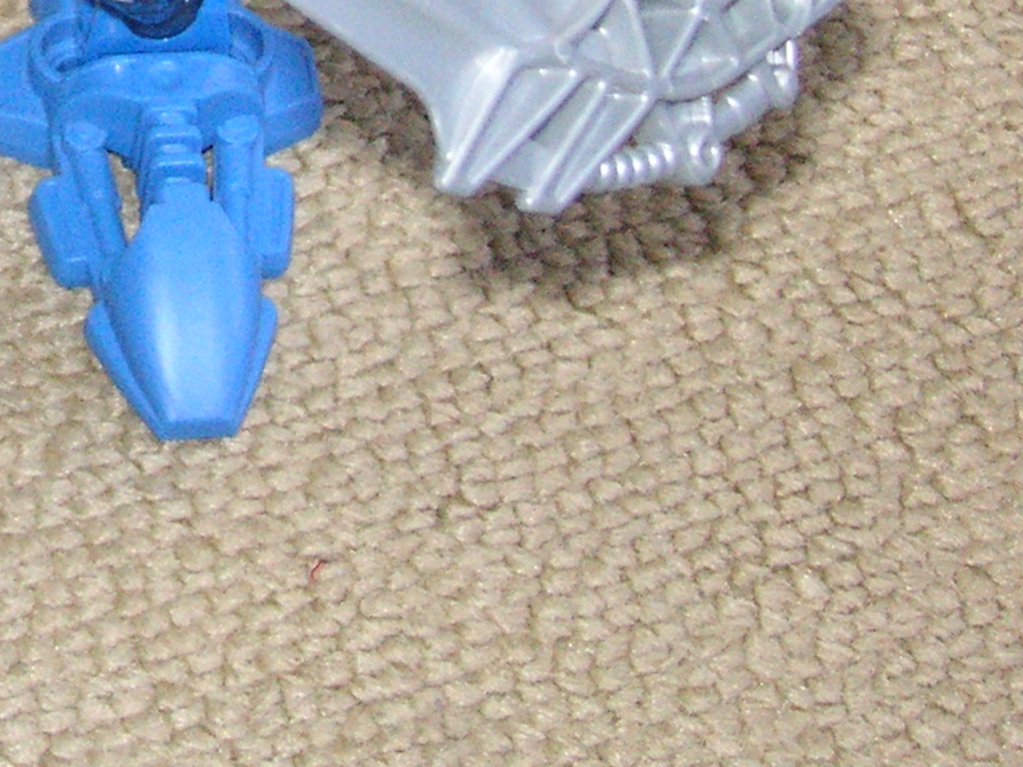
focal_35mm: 124
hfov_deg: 15.3
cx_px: -241
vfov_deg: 11.4
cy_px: -398
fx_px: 3665
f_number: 2.8
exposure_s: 1/45
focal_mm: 6.1
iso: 160
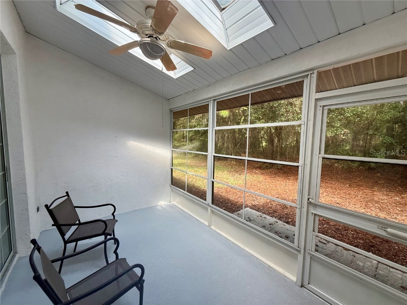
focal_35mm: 14
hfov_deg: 102.1
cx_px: 204
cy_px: 152
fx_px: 165
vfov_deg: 85.7
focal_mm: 2.22
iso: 125
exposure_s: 1/99
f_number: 2.2
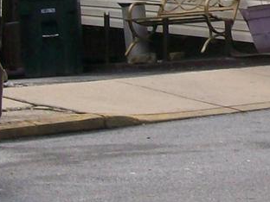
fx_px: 1622
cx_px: 319
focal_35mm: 208
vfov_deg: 7.1
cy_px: -62
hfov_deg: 9.4
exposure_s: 1/299
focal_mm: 7.6
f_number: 5.4
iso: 80
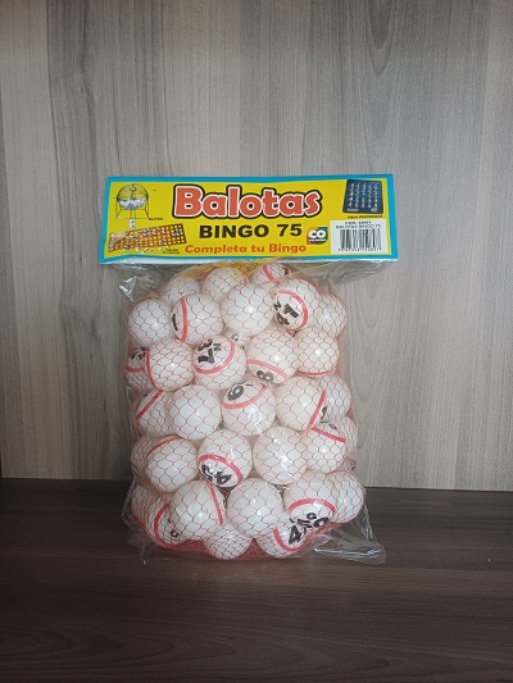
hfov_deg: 54.9
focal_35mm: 25
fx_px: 494
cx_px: 256
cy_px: 342
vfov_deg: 69.4
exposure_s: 1/40
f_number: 1.8
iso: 250
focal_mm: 4.65
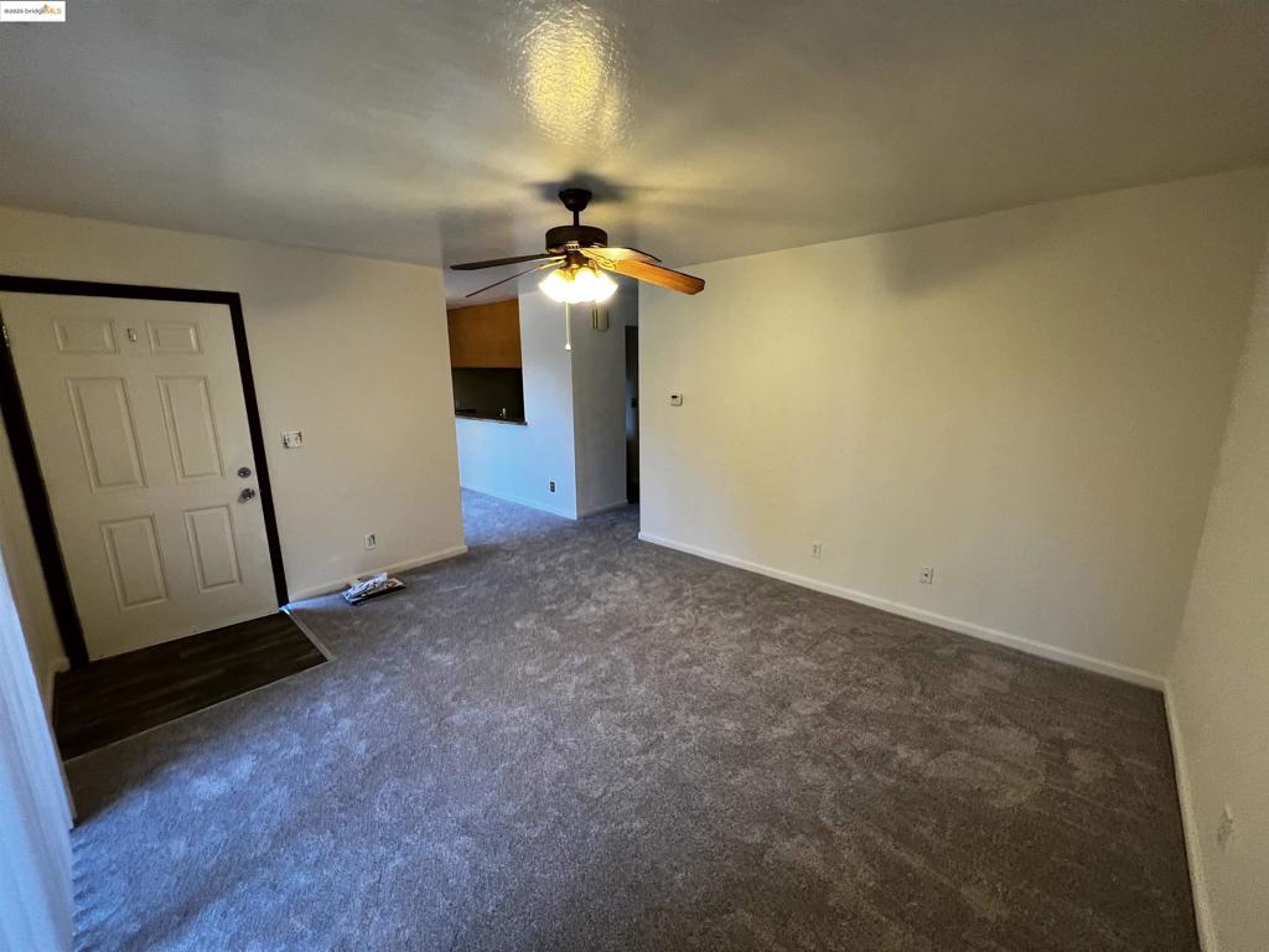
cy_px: 476
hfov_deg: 106.2
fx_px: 477
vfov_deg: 89.9
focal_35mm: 13
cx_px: 634
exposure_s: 1/120
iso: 250
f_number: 1.8
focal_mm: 1.57
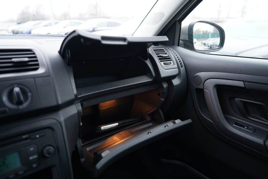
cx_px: 134
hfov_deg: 73.7
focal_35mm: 24
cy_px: 90
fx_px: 179
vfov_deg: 53.1
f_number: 2.8
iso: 800
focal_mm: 24
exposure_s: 1/30
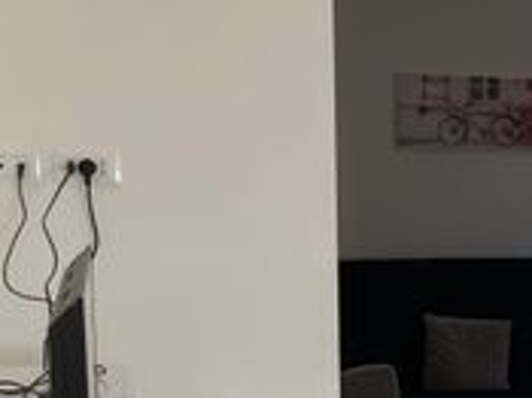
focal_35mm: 96
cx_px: 693
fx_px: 1474
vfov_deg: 15.1
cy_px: 392
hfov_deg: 18.9
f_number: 1.8
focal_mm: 3.99
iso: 25
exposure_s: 1/122
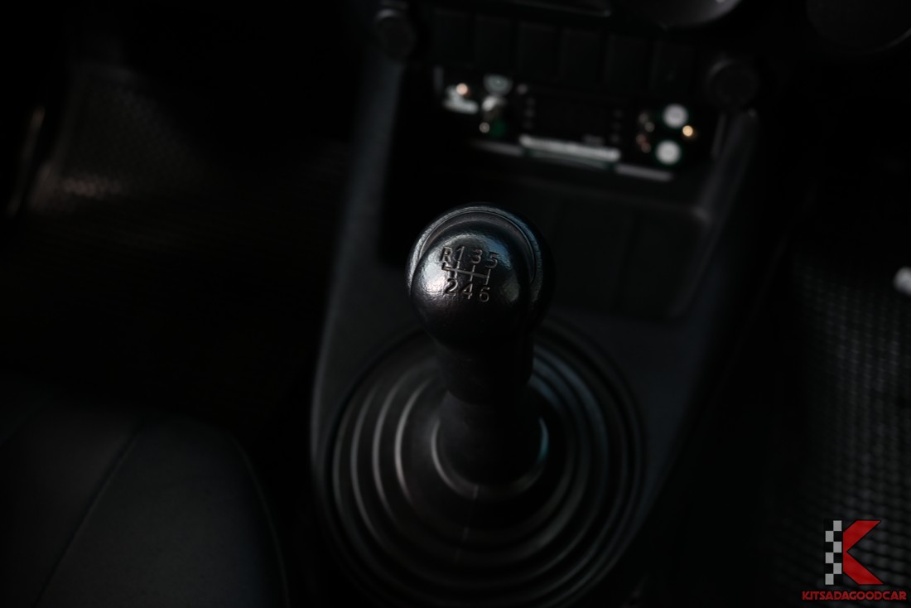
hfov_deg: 53.1
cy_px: 304
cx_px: 456
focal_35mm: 36
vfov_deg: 36.9
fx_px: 911
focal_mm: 36
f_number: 5
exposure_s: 1/125
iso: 1000
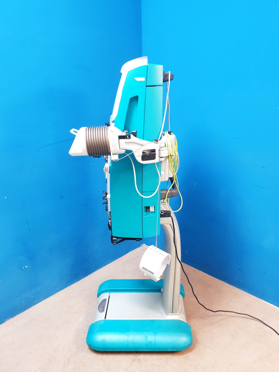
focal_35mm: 26
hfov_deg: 53.1
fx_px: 279
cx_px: 140
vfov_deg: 67.3
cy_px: 186
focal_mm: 4.3
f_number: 2.4
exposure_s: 1/25
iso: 320
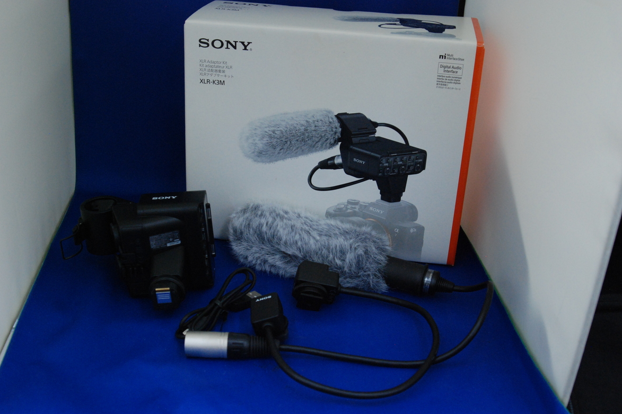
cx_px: 304
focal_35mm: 43
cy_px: 202
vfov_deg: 31.2
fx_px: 743
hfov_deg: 45.4
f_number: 6.3
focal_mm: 28
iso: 1000
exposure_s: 1/160
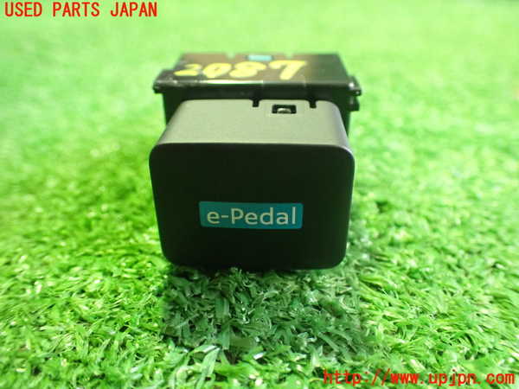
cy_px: 194
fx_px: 450
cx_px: 260
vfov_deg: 46.8
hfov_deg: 60.0
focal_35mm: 30
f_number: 2.3
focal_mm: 5.4
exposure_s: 1/30
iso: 1250
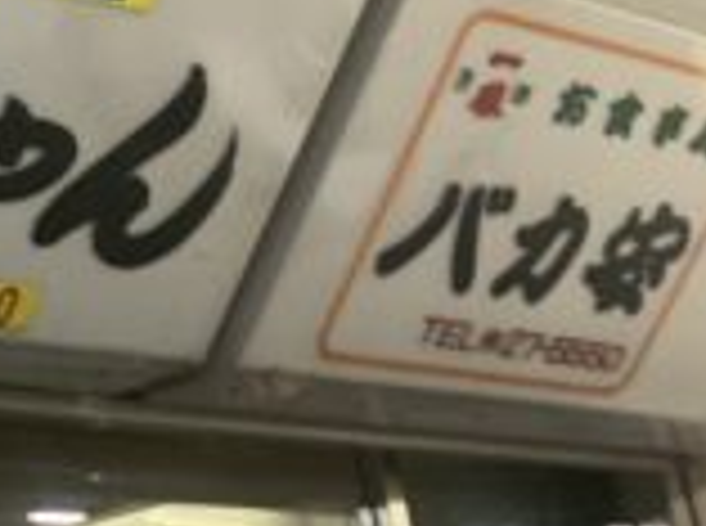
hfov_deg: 21.3
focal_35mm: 83
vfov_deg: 17.7
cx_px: -216
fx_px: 1689
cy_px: 223
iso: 250
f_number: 1.8
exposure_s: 1/40
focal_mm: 4.25
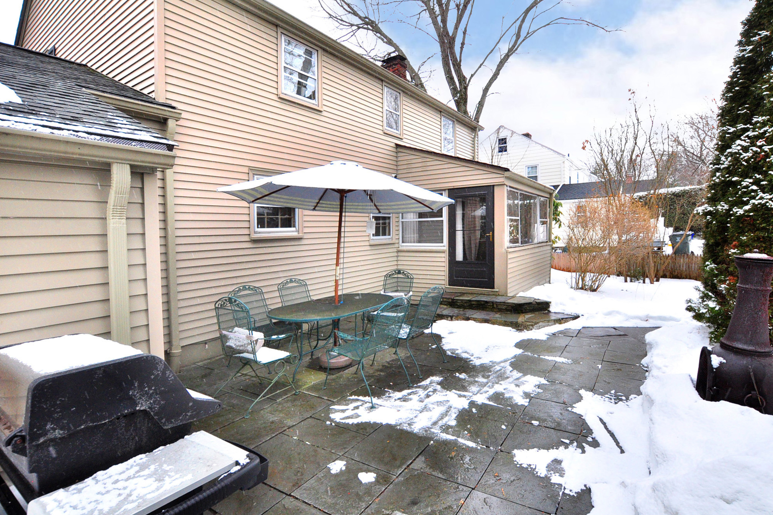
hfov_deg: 96.7
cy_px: 268
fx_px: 343
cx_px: 407
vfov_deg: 73.7
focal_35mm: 16
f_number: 8
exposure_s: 1/125
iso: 1000
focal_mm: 10
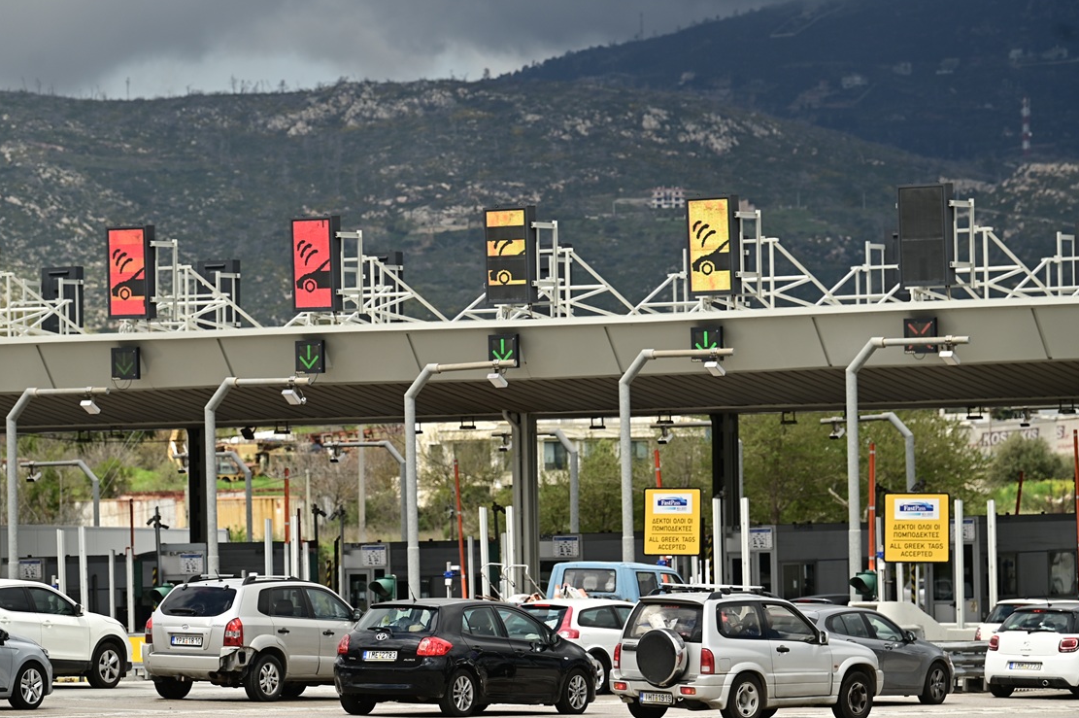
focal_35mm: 189
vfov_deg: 7.3
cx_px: 502
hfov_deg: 10.9
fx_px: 5660
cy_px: 347
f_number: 5
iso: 160
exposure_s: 1/2000
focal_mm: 175
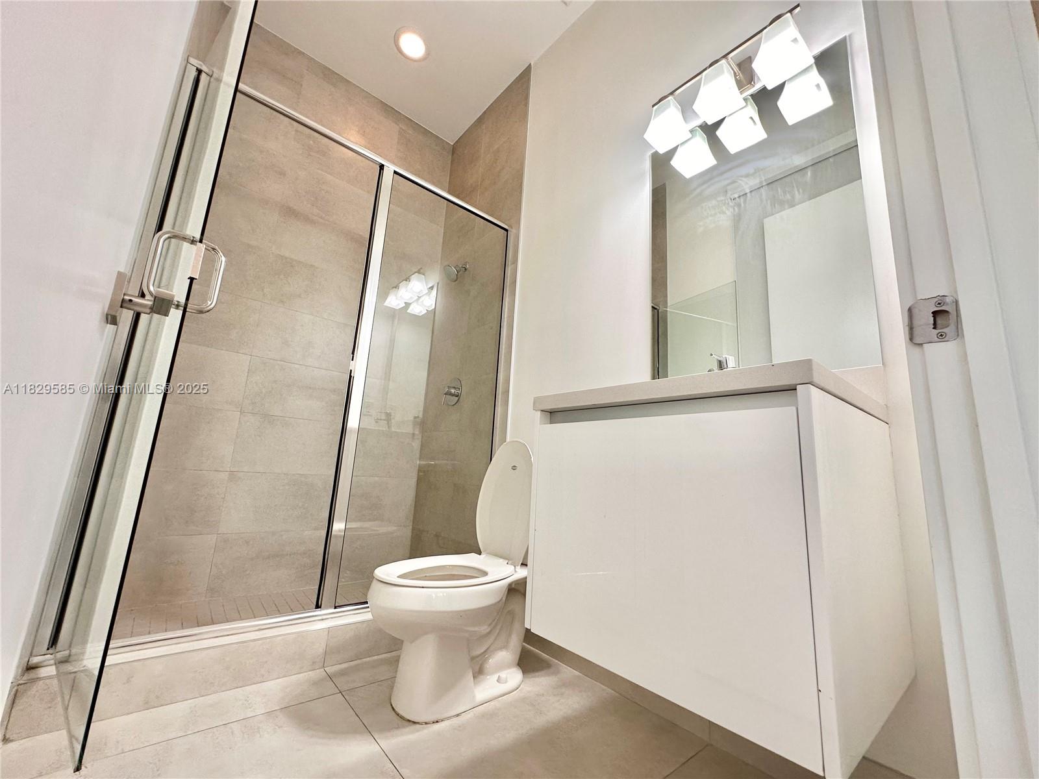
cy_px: 390
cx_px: 520
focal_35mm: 14
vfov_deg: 85.7
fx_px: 420
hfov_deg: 102.1
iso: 160
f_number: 2.2
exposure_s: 1/120
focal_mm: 2.22
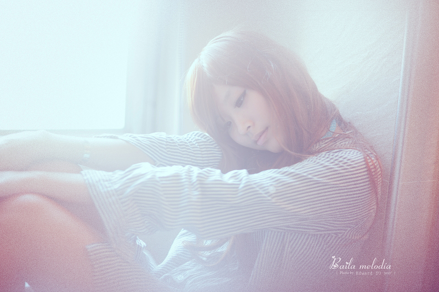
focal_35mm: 50
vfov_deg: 26.9
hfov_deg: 39.6
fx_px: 609
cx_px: 220
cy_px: 146
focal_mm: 50
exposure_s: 1/40
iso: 250
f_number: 1.4
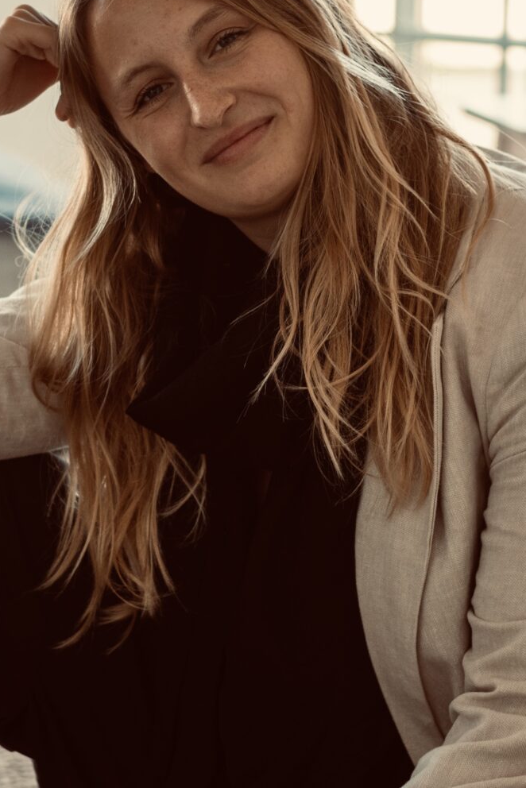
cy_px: 255
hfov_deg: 10.6
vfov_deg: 15.8
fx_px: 2825
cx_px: 114
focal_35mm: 129
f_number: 2.8
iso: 250
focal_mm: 50
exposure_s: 1/160
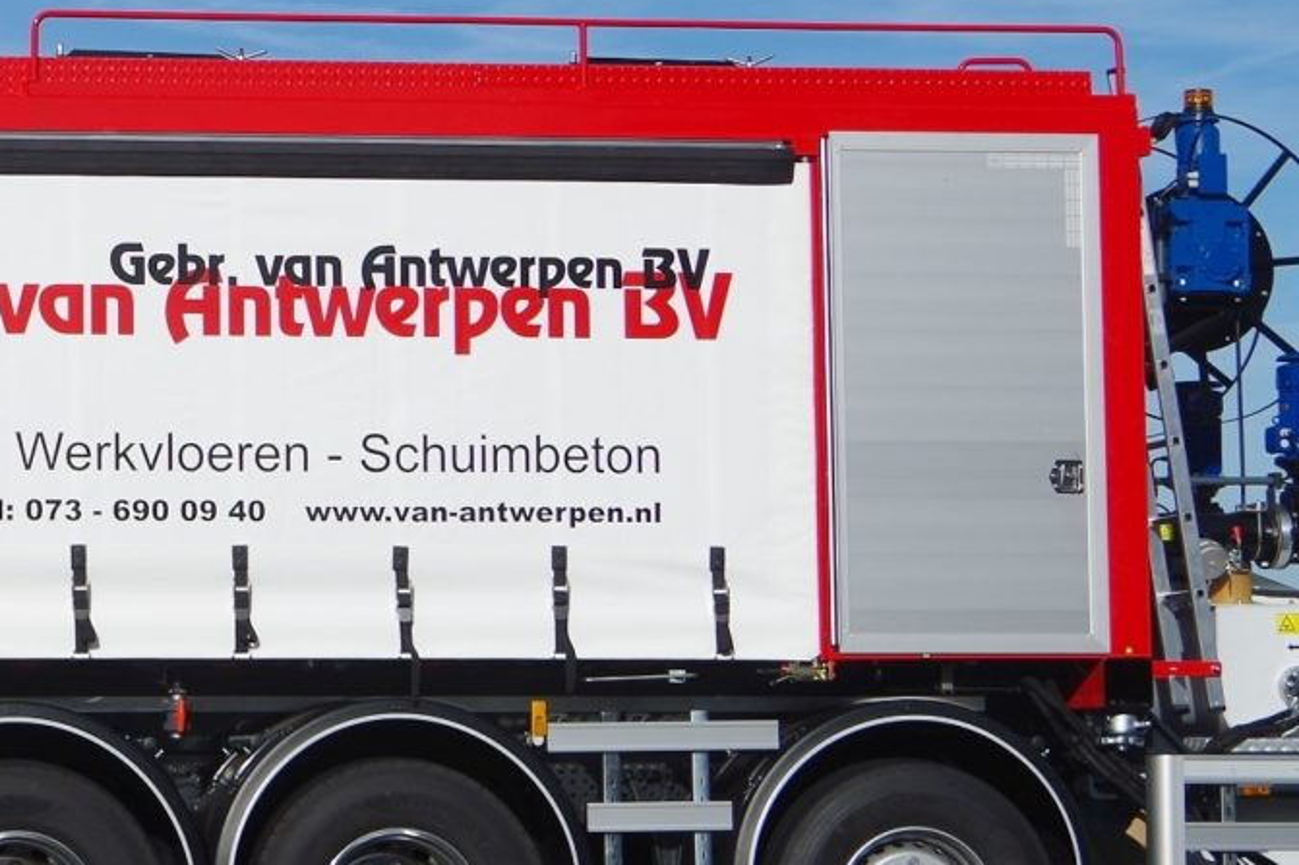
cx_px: -157
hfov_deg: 19.0
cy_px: 497
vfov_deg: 13.3
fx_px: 3715
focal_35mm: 103
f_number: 5
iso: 100
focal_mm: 24
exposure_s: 1/640
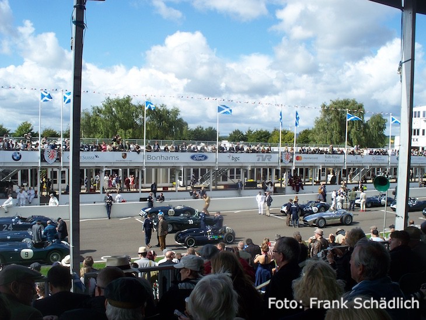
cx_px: 213
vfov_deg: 39.7
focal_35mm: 36
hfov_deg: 51.3
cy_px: 160
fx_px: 443
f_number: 5
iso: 80
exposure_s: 1/400
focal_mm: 7.54
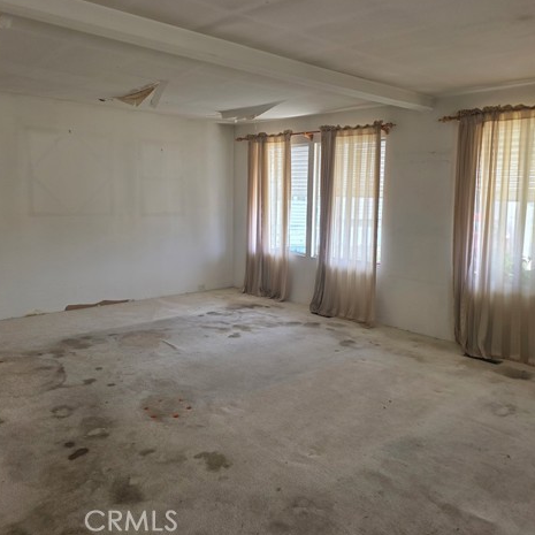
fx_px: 490
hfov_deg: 57.3
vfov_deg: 57.3
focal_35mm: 28
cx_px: 270
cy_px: 261
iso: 50
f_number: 1.7
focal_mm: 6.3
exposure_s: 1/120
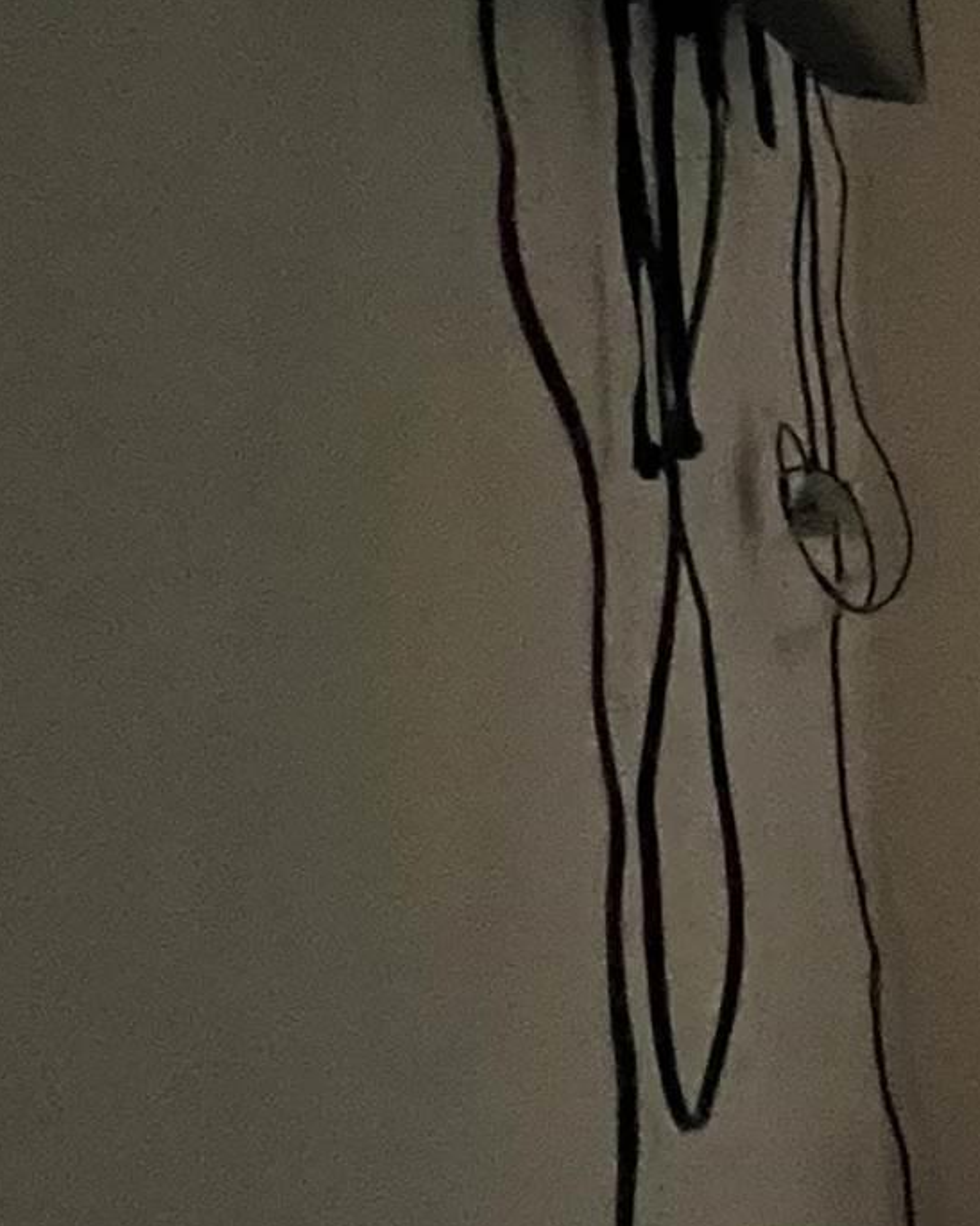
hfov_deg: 13.6
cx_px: 2569
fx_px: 2067
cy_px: 620
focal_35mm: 57
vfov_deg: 33.0
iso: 800
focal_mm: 1.57
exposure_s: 1/60
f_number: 1.8
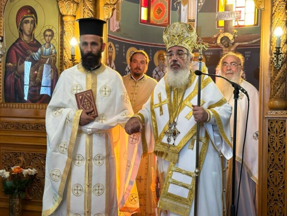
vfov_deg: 30.3
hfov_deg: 39.6
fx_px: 398
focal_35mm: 48
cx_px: 144
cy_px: 108
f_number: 1.78
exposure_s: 1/33
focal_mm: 6.86
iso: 250
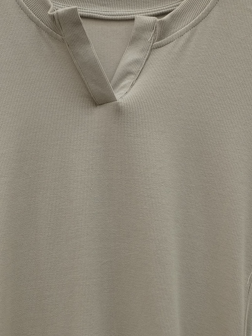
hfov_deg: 18.2
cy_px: 279
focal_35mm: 81
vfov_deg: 23.7
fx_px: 786
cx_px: 94
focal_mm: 4.75
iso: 200
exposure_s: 1/120
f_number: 1.8
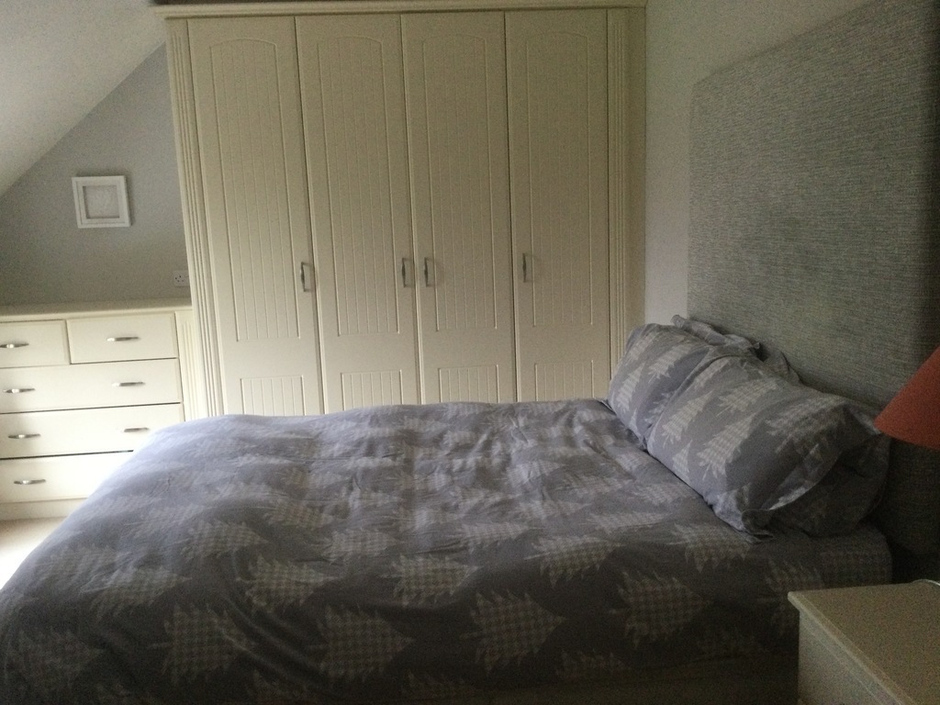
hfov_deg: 58.4
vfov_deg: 45.4
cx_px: 470
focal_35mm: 31
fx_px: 842
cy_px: 352
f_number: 2.4
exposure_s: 1/33
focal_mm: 3.3
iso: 200
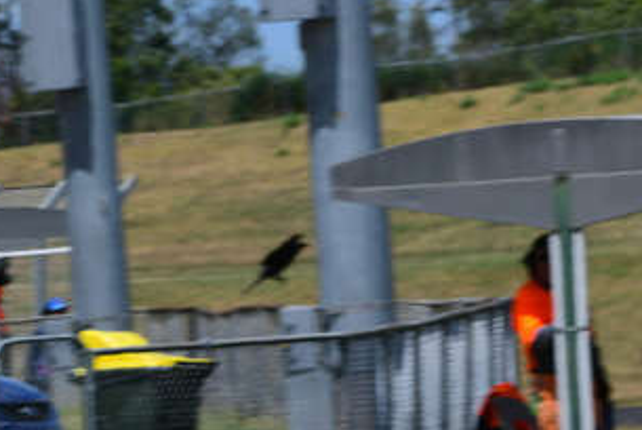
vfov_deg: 1.8
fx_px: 14048
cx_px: 324
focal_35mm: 787
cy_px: 489
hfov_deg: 2.6
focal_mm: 200
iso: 200
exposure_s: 1/640
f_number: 10
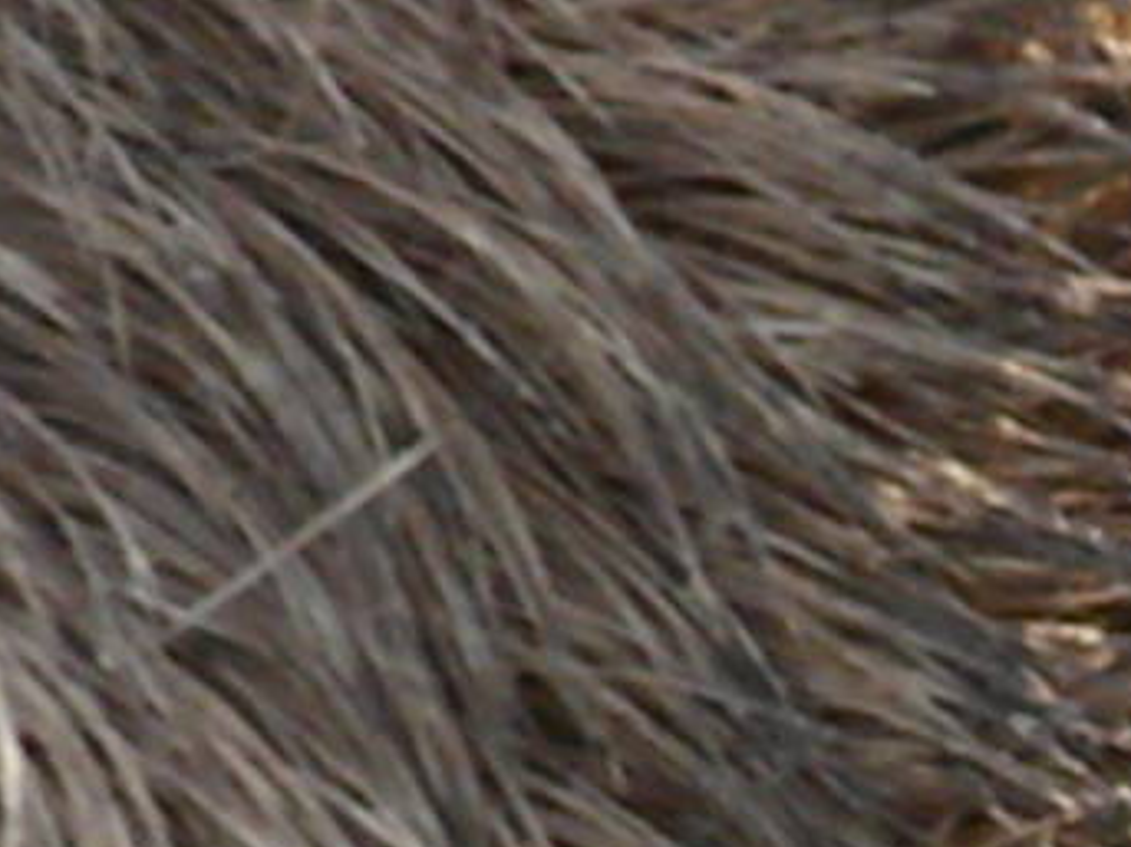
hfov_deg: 1.8
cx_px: 1708
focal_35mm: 1110
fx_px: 36254
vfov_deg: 1.3
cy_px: 1368
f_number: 14
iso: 640
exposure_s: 1/117
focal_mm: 42.1
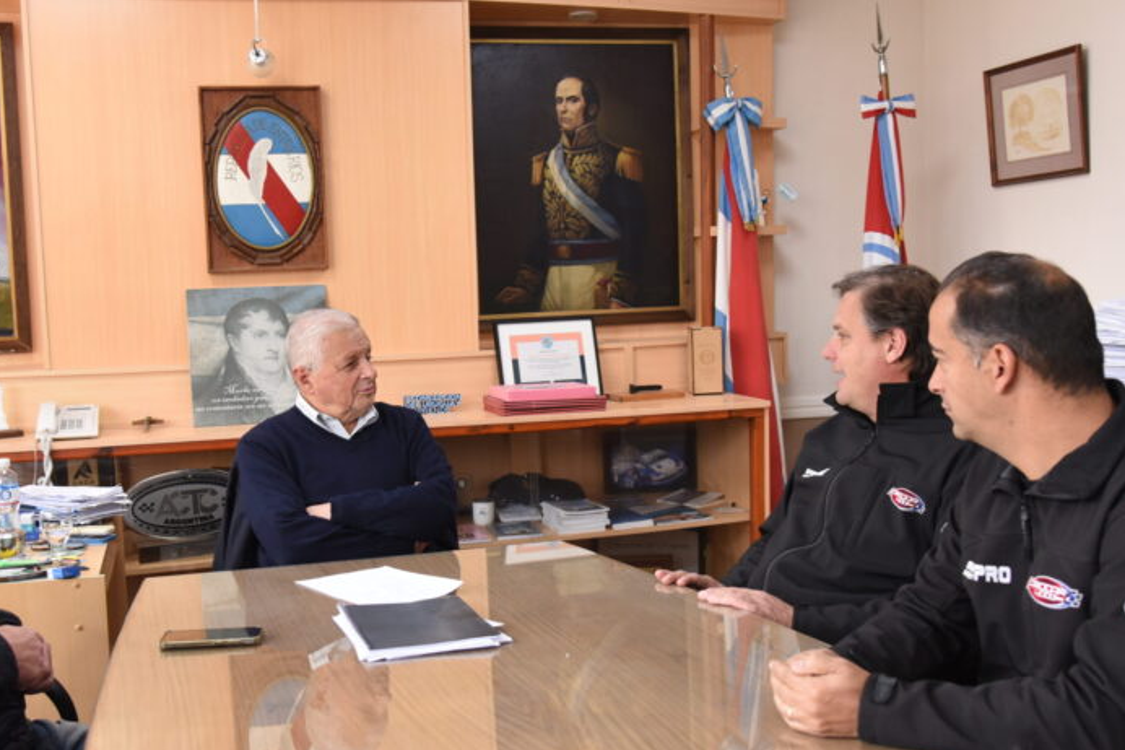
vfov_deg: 31.2
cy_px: 390
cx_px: 488
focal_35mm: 43
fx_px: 1343
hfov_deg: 45.3
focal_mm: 31
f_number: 4.5
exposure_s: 1/125
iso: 1600
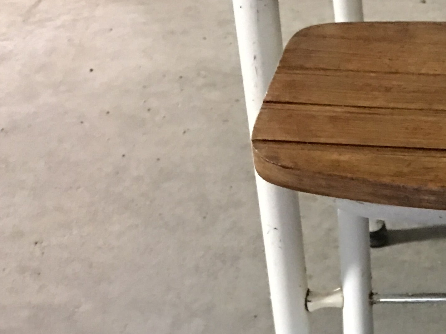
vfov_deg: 17.0
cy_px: 429
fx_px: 1056
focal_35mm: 82
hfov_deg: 21.6
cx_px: 573
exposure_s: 1/4
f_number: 2.2
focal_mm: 4.15
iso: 125
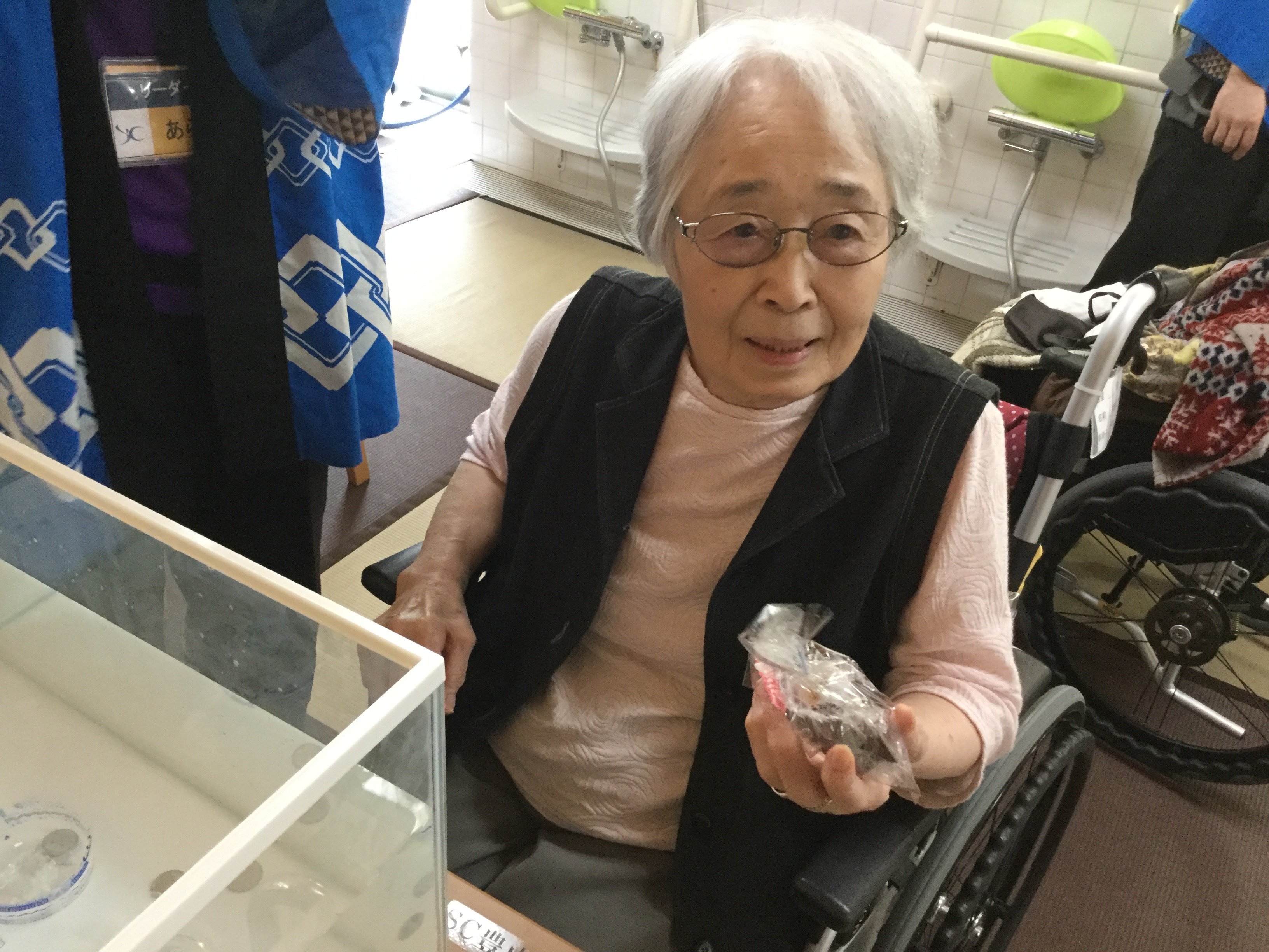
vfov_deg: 45.4
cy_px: 476
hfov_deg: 58.4
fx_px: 1136
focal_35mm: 31
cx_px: 634
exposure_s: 1/24
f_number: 2.4
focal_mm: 3.3
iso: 200
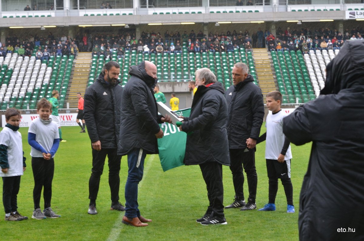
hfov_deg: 19.5
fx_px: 1060
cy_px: 120
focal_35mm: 105
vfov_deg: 13.0
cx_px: 182
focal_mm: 70
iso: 500
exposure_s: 1/100
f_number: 7.1
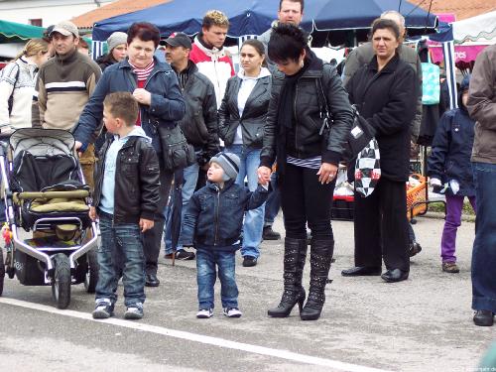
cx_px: 248
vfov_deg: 12.7
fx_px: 1676
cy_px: 186
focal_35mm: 117
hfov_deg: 16.8
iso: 100
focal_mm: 24
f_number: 4.8
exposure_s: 1/180
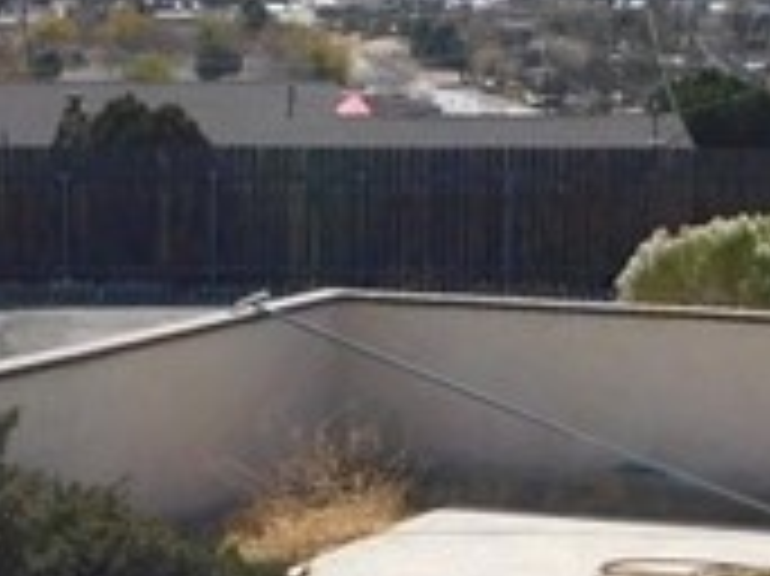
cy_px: 518
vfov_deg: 10.7
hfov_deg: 14.3
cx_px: 306
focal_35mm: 138
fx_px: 3068
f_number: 6
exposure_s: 1/640
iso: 125
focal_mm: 4
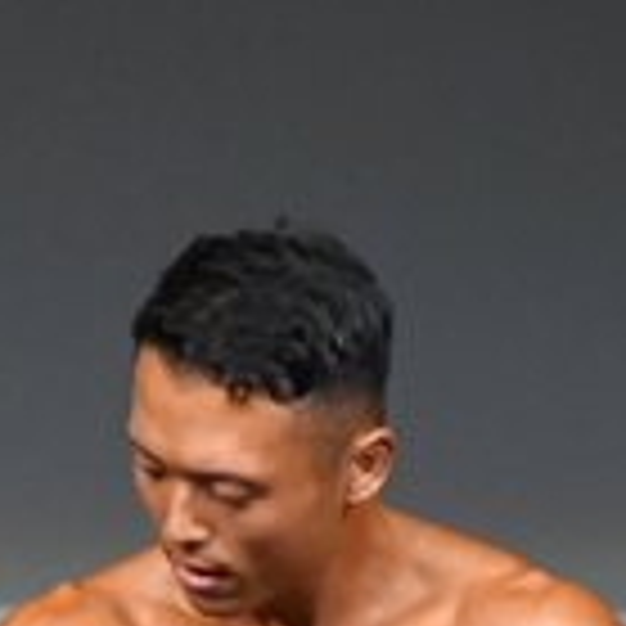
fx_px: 43743
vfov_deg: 0.8
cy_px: 923
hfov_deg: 0.8
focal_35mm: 2138
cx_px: -34
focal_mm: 300
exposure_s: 1/400
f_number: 5.6
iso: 4000
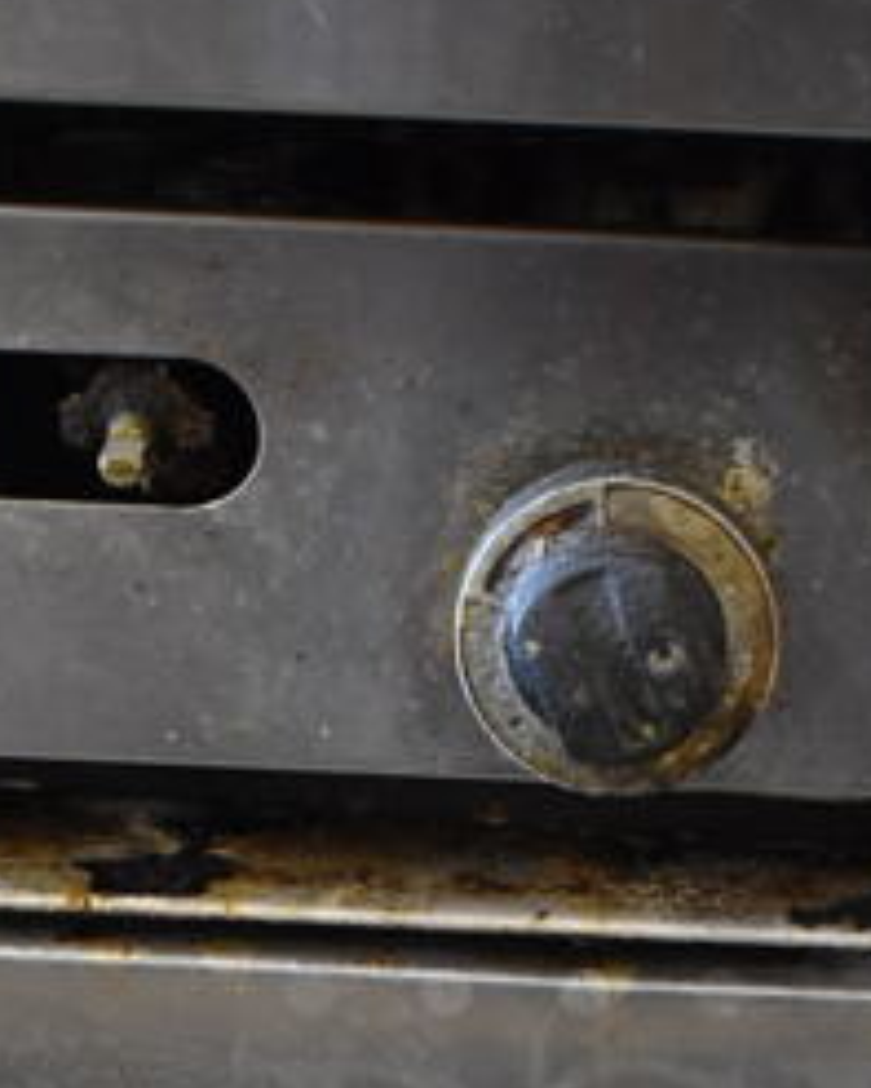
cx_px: 584
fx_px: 3027
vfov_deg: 19.6
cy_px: 1174
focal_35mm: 94
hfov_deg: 16.3
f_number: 3.5
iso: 1100
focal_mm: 18
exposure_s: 1/30
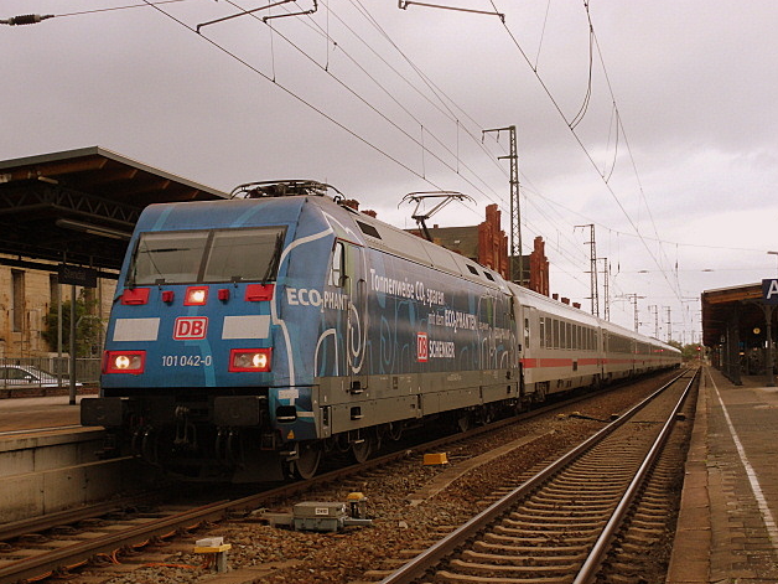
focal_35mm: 52
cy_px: 291
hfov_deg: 36.8
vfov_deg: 28.0
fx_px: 1169
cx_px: 387
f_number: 4.7
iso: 100
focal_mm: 9.2
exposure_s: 1/76
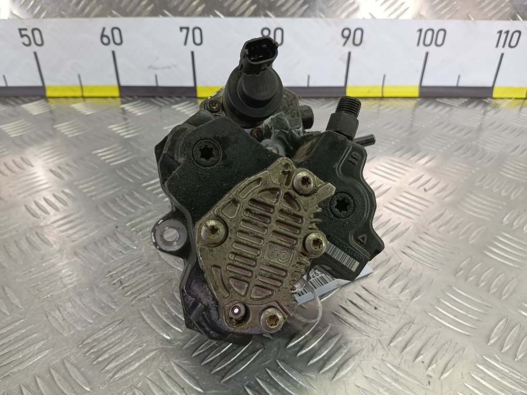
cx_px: 264
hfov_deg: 65.3
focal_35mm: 27
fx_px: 411
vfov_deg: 51.4
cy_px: 198
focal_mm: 4.11
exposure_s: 1/50
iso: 111
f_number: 1.6
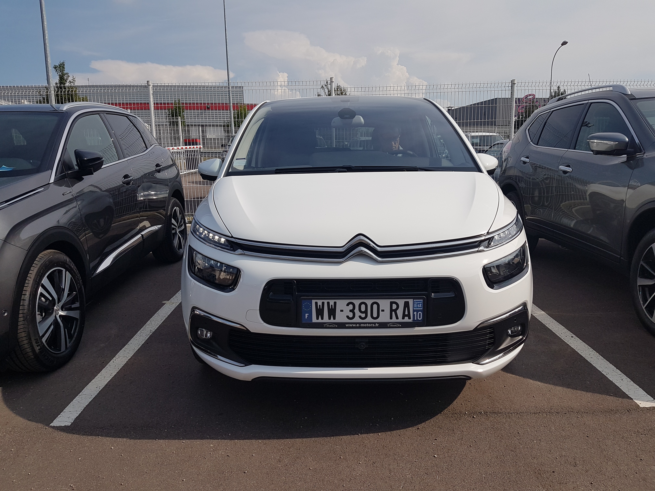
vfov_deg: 53.1
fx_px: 492
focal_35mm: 26
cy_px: 246
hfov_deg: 67.3
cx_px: 328
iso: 40
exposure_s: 1/3432
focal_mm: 4.2
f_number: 1.7
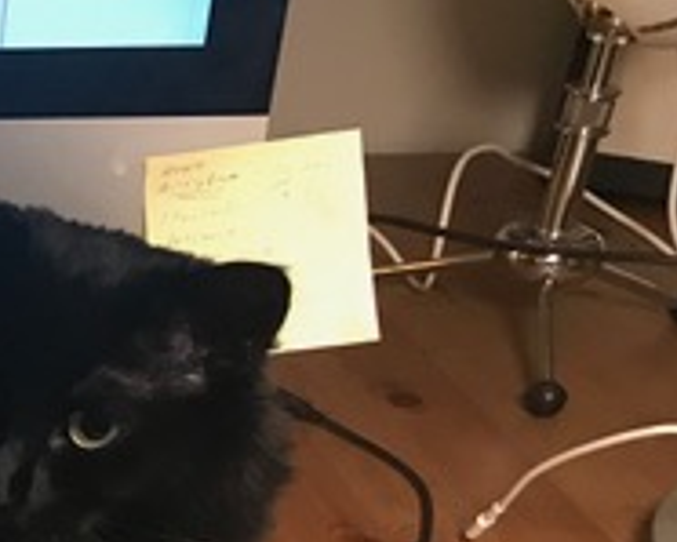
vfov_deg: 16.0
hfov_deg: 17.4
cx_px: -451
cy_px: 578
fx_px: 1884
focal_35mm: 94
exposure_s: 1/15
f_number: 1.8
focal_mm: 3.99
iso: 100
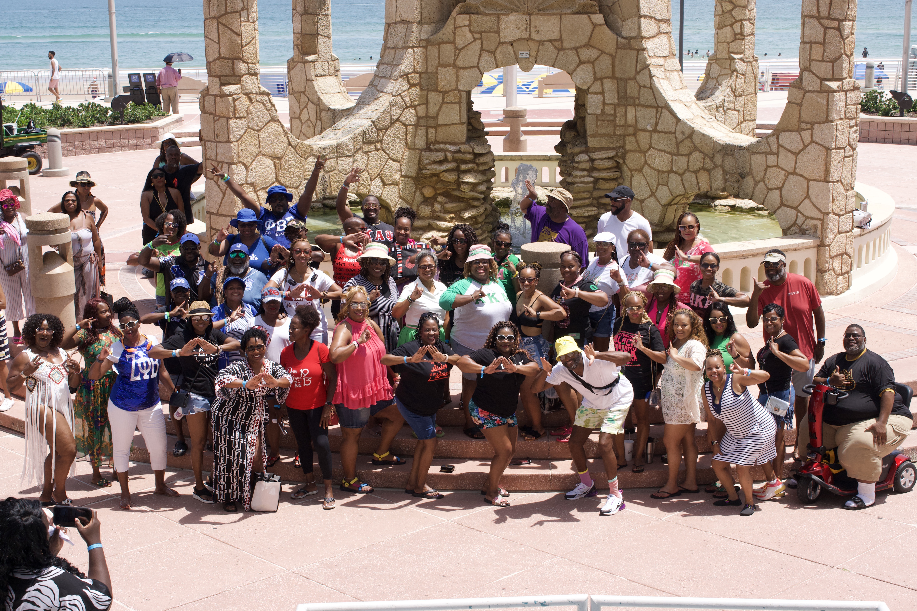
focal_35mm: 52
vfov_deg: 26.0
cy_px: 306
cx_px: 458
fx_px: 1325
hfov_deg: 38.2
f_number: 8
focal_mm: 35
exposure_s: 1/1250
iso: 800
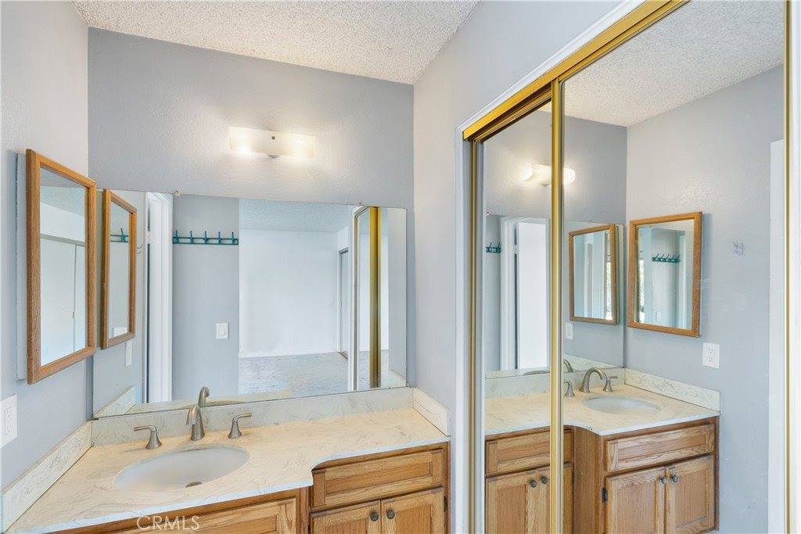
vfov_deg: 70.5
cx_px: 400
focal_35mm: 17
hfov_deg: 93.3
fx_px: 378
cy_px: 267
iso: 100
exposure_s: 13
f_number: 22
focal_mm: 17
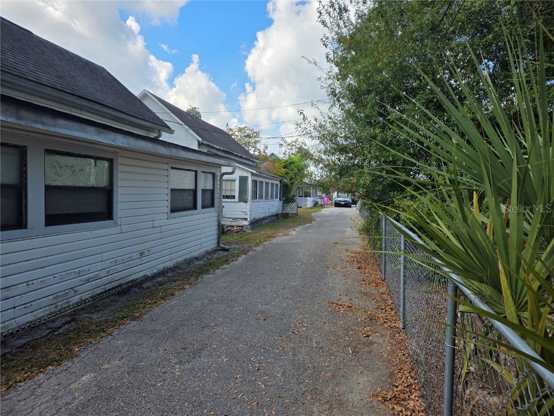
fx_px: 368
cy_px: 208
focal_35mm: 23
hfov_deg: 73.9
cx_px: 277
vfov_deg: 58.9
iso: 80
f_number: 1.7
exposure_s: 1/4057
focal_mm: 6.25
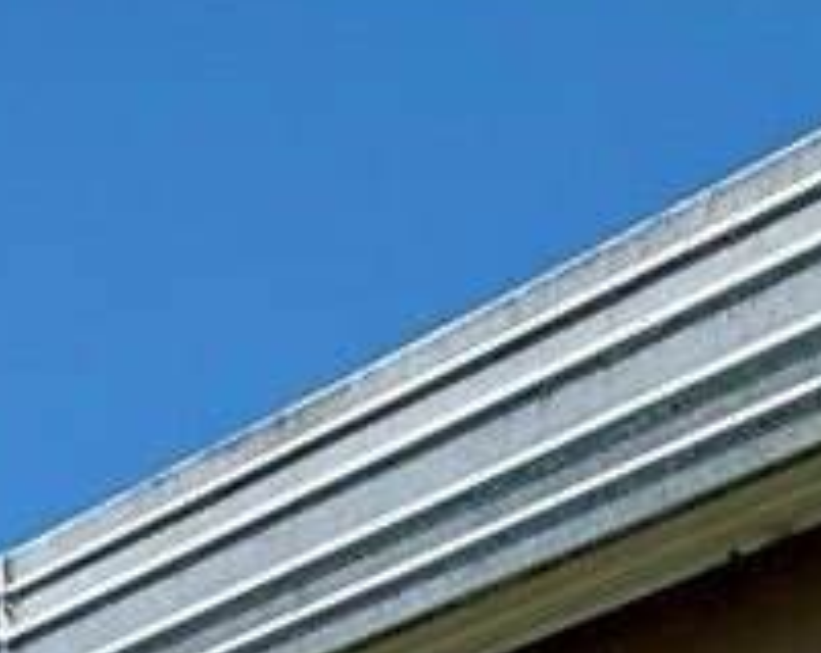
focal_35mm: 109
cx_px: 792
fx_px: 2643
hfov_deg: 17.3
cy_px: 2204
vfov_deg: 9.4
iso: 50
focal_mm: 2.22
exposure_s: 1/3125
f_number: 2.2
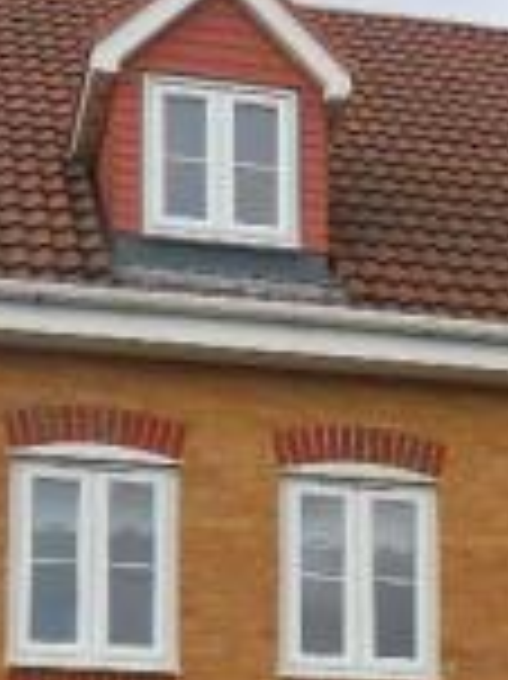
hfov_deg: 14.1
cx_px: 416
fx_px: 2038
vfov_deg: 18.1
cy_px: 781
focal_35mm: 104
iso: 100
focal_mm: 4.9
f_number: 3.5
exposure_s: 1/350
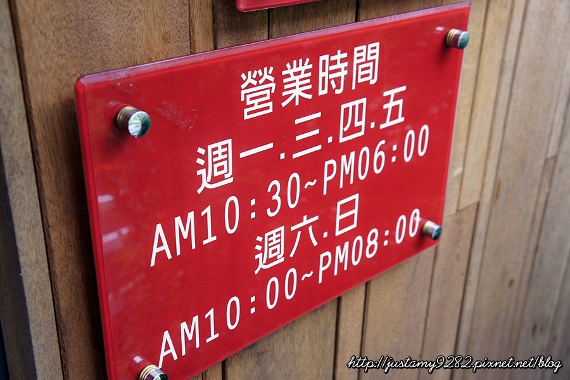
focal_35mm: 42
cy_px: 190
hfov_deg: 46.4
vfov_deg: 31.9
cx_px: 285
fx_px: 665
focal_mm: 28
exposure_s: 1/50
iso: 800
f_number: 5
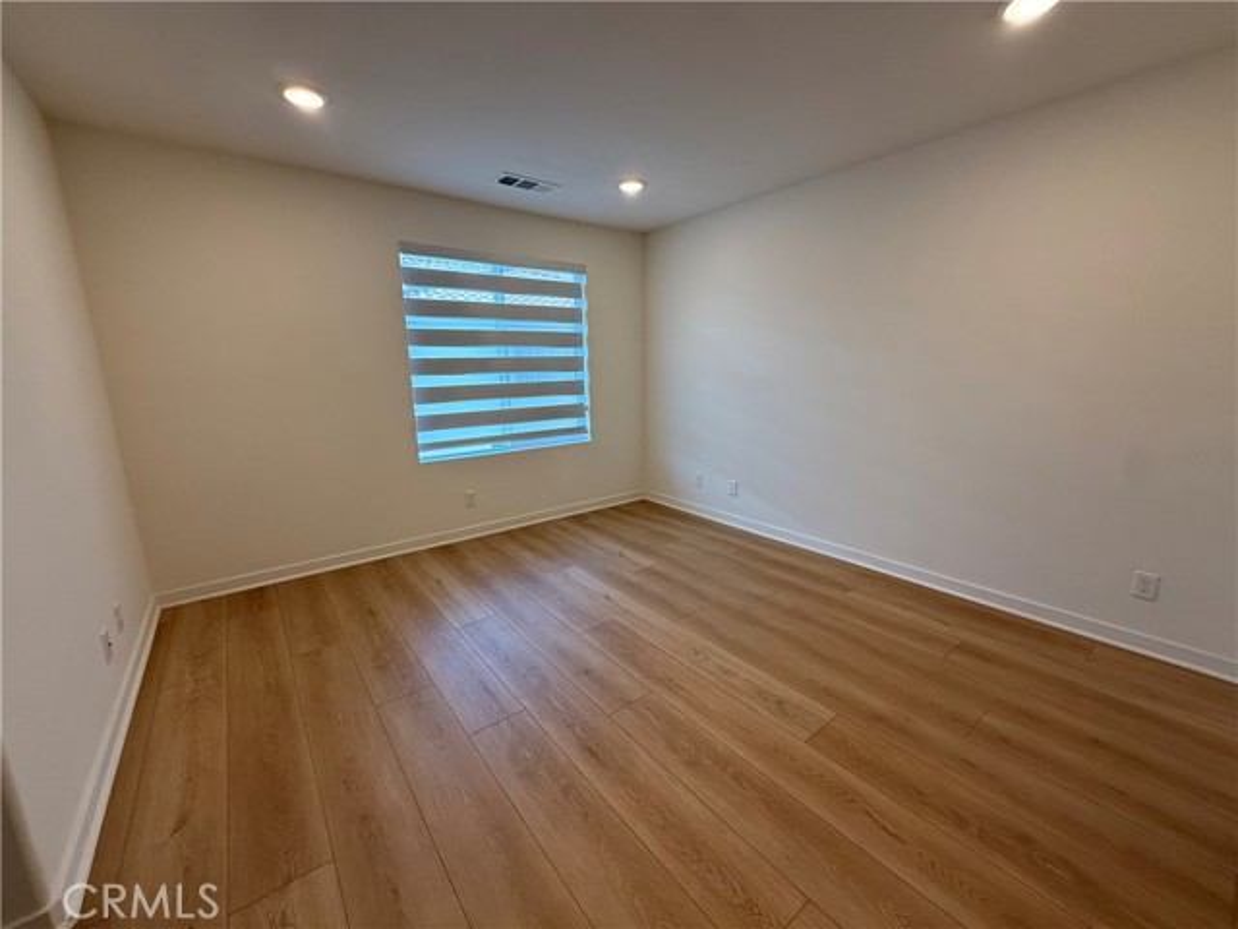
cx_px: 619
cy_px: 464
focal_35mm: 14
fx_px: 501
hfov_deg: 102.1
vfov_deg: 85.7
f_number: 2.2
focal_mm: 2.22
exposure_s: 1/120
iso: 100
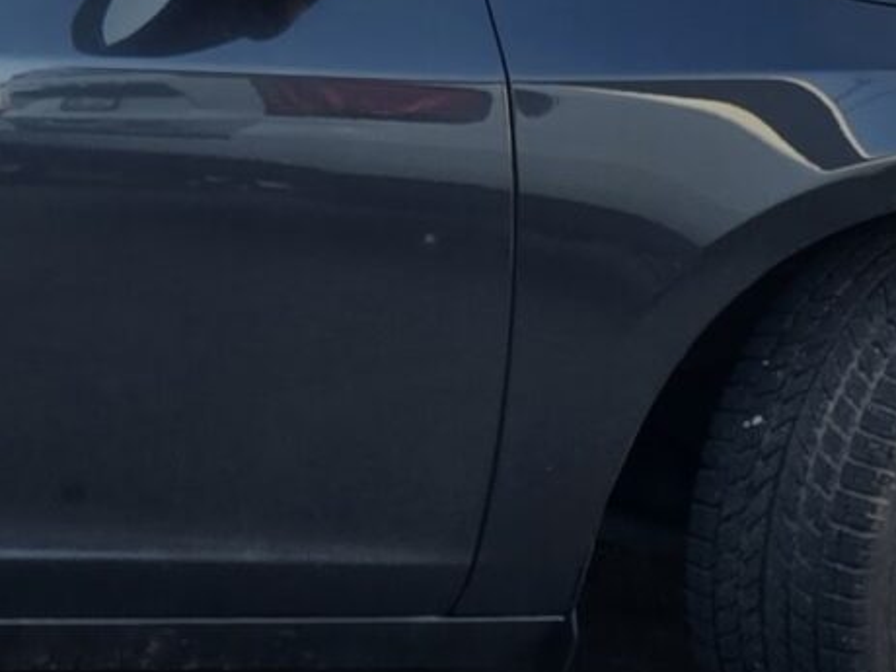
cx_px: -485
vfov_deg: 11.6
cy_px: 187
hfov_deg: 14.3
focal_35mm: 128
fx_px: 3313
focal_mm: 6.3
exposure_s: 1/452
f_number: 1.7
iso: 12
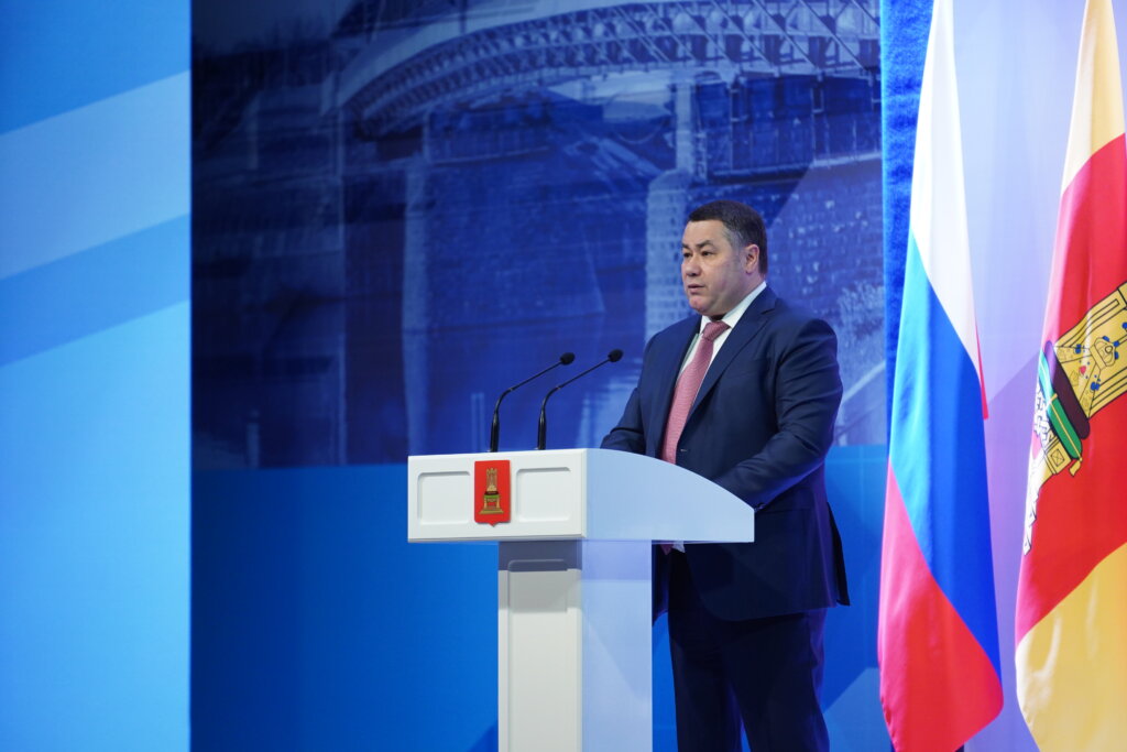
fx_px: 5416
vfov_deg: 7.9
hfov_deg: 11.9
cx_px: 564
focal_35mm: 173
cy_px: 376
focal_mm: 173
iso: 2500
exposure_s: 1/200
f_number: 2.8
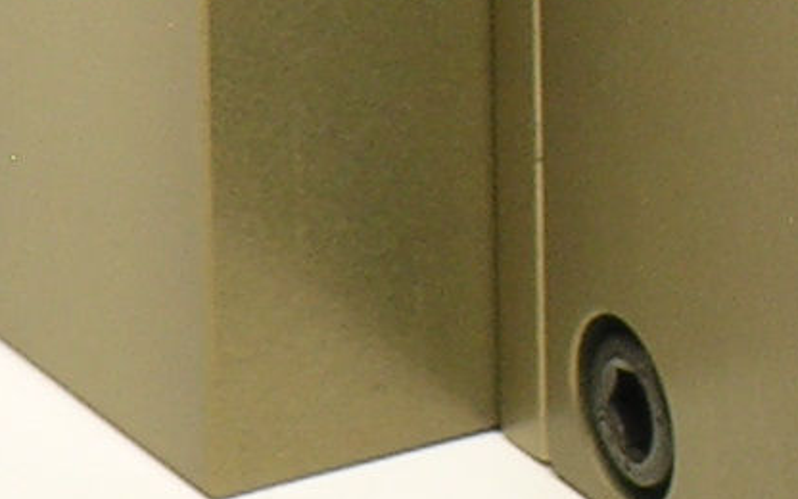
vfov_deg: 0.8
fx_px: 37776
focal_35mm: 1737
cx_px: 2452
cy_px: -704
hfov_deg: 1.2
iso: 50
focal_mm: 53.3
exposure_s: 1/8
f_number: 5.3
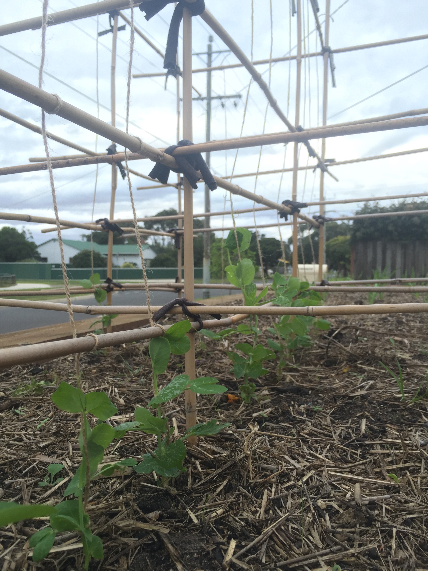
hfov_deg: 48.2
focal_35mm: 29
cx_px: 214
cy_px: 286
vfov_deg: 61.7
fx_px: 478
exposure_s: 1/50
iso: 32
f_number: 2.2
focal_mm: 4.15
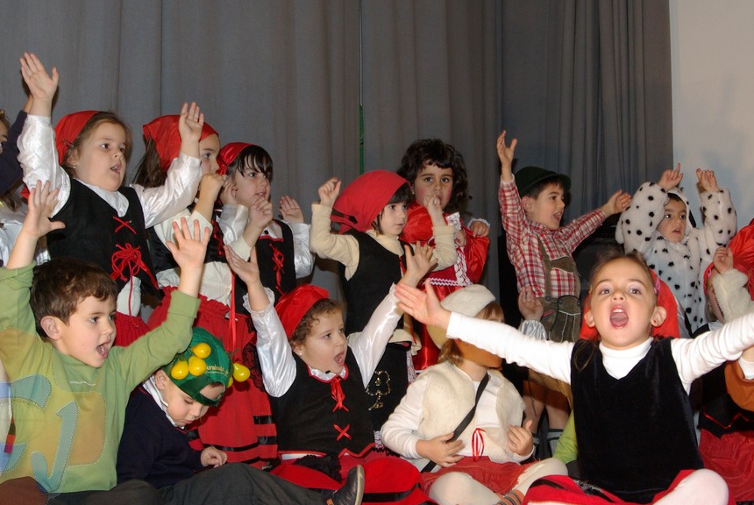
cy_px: 209
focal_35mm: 65
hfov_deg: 31.0
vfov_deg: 21.0
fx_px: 1358
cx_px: 425
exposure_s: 1/45
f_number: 5.6
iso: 400
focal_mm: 29
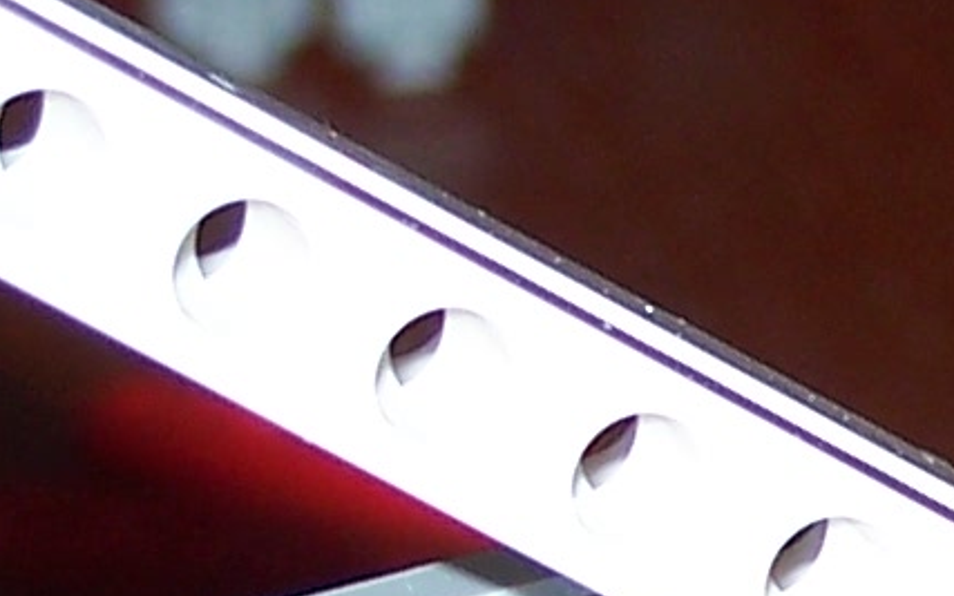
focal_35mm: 567
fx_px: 14744
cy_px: 1891
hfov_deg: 3.6
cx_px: 3108
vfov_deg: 2.3
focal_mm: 14.7
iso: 80
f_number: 3.2
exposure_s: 1/100
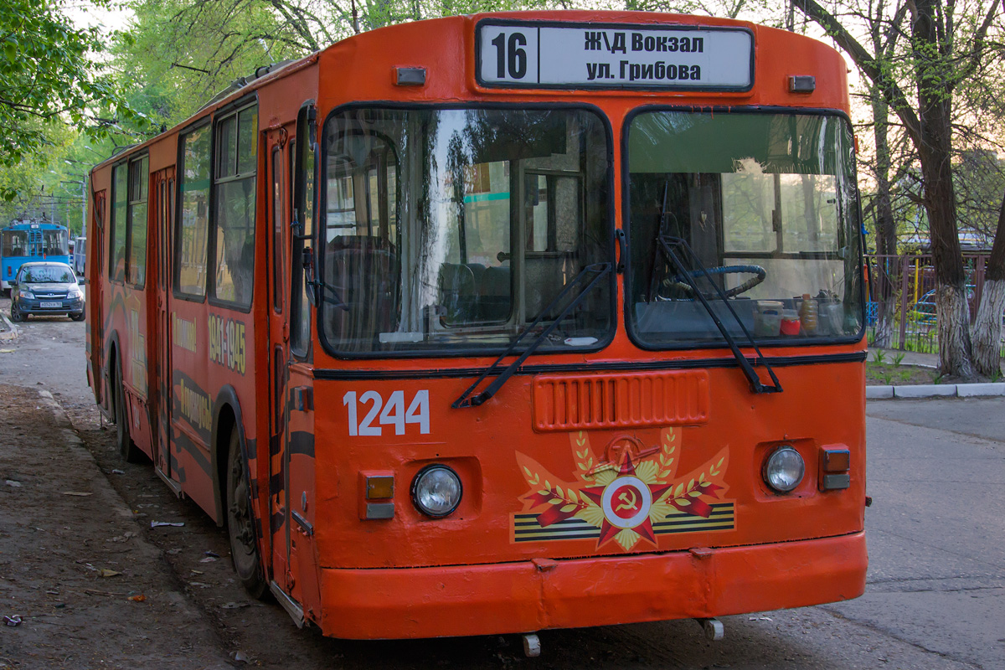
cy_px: 335
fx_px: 1340
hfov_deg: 41.1
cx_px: 502
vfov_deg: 28.1
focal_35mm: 48
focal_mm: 32
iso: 400
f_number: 6.3
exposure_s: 1/30
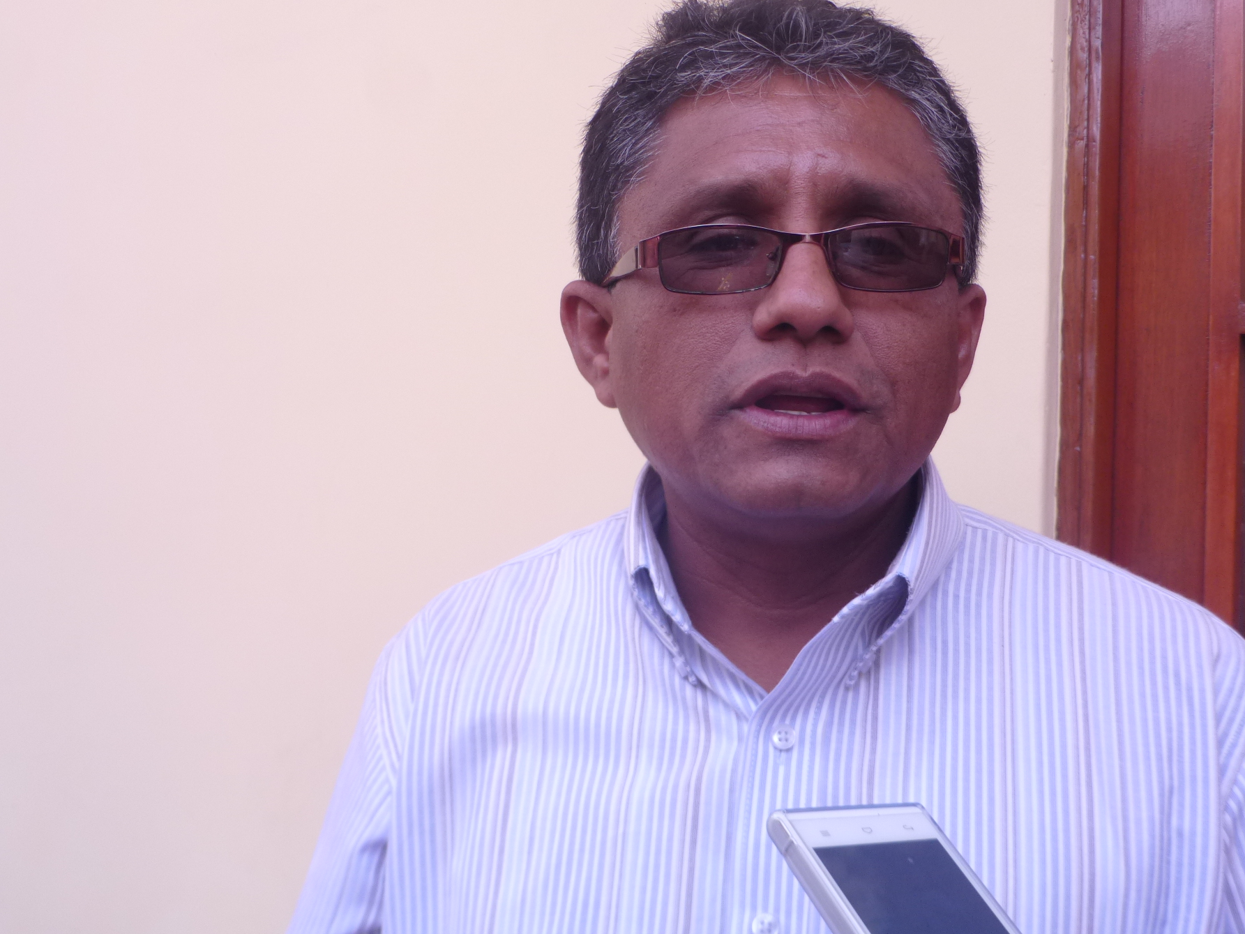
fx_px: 1403
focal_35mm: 39
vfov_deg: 36.8
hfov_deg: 47.8
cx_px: 661
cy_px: 455
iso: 100
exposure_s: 1/200
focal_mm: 6.1
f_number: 3.7
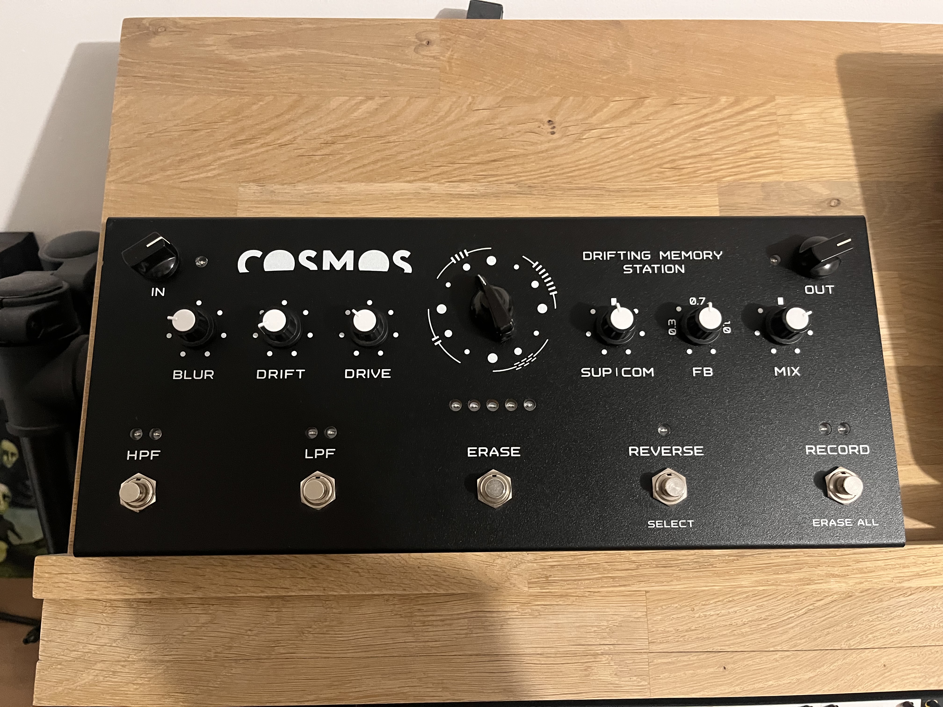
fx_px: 708
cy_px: 354
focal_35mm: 26
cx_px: 472
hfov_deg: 67.3
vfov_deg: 53.1
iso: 640
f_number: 1.6
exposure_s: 1/30
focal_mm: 5.1
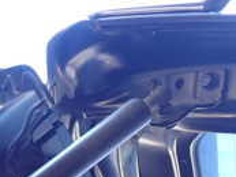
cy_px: 272
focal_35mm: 104
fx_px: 710
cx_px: -93
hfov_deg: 17.4
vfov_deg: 13.4
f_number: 2.3
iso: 200
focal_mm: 5.4
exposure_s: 1/60
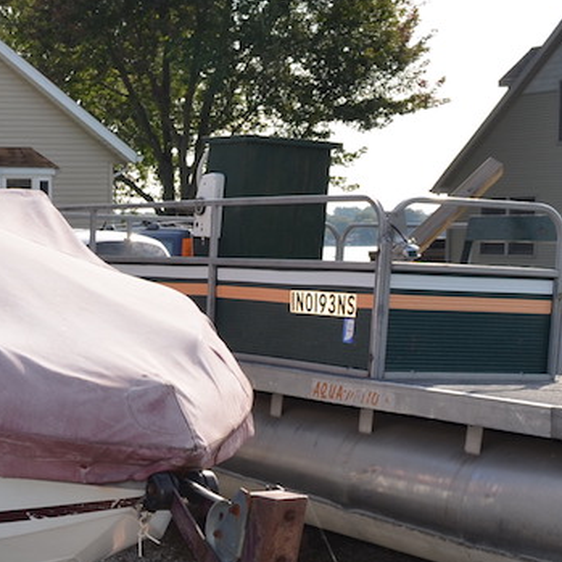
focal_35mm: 84
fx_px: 1543
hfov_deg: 19.5
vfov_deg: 20.1
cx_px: -95
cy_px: 535
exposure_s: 1/200
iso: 100
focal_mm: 18
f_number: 9
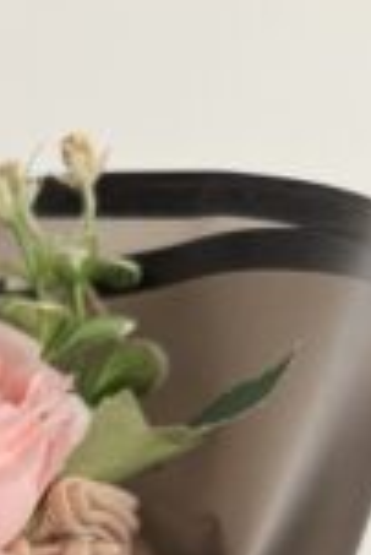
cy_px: 687
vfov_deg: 26.6
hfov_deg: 18.9
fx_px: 1018
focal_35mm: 66
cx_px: -129
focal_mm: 6.76
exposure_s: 1/121
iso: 80
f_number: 1.78
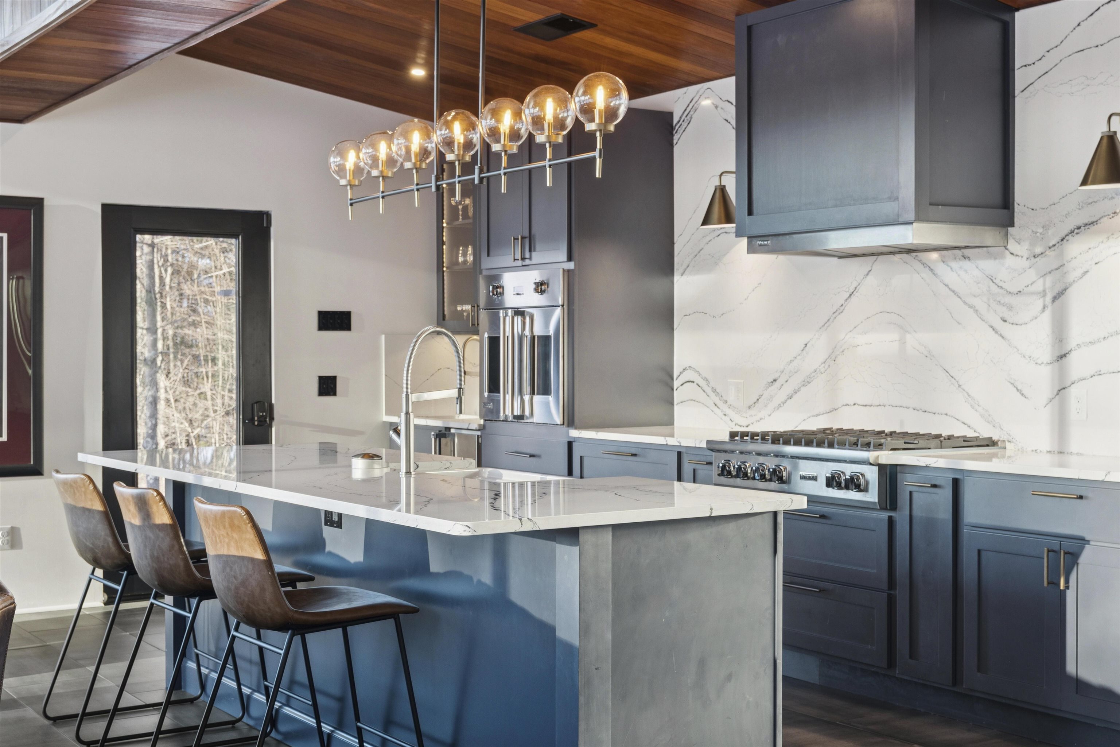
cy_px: 374
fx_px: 1493
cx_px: 560
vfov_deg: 28.1
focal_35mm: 48
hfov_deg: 41.1
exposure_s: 1/15
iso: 320
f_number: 7.1
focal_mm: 32
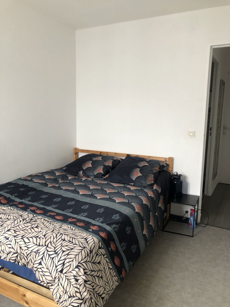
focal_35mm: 28
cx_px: 115
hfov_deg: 49.7
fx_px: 248
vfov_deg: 63.4
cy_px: 154
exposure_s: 1/17
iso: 40
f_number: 1.8
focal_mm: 3.99
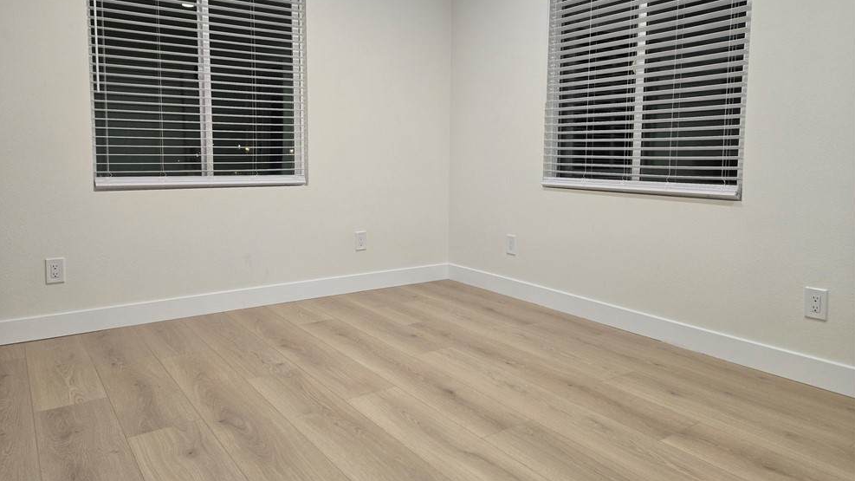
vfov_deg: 44.2
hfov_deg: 71.9
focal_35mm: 26
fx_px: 589
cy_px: 198
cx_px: 415
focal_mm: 5.4
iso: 100
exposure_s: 1/40
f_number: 1.8
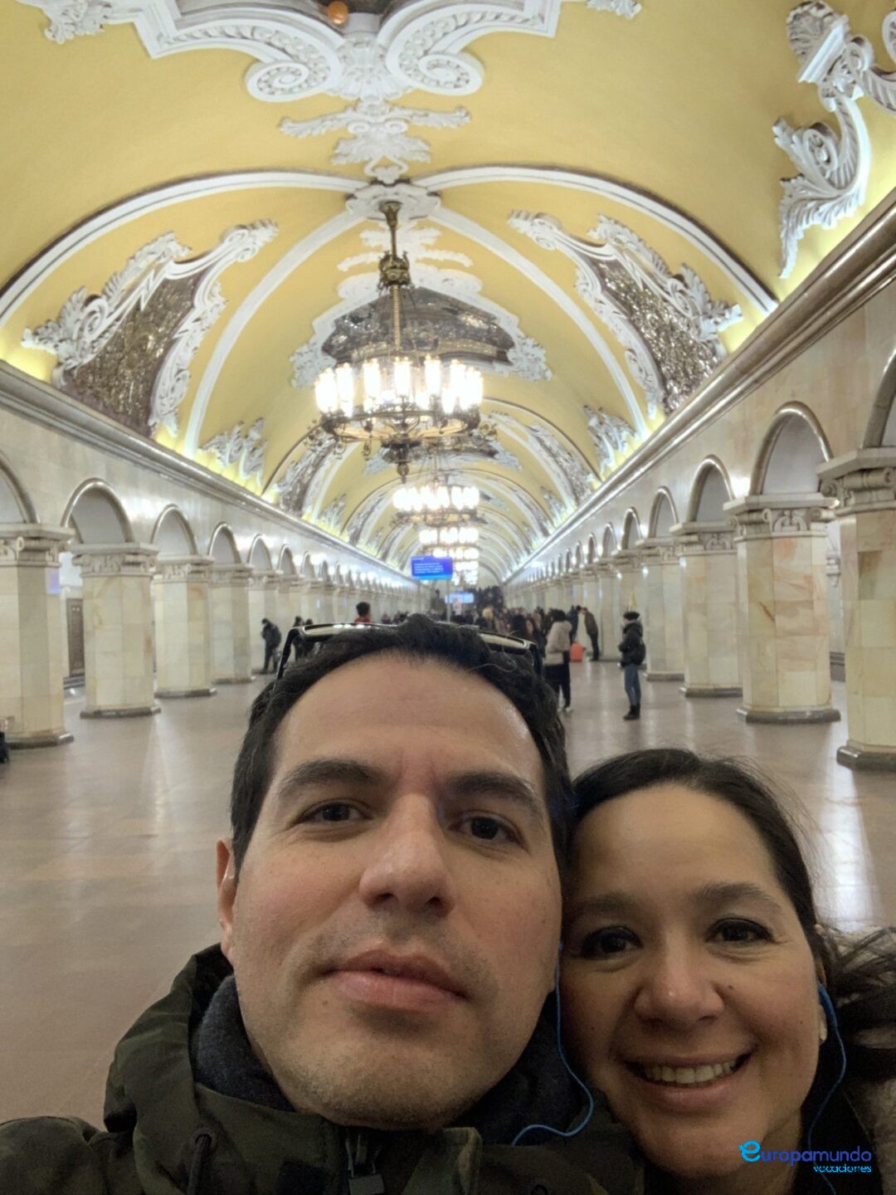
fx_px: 1104
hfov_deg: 44.2
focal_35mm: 32
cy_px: 598
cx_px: 448
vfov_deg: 56.8
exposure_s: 1/25
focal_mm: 2.87
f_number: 2.2
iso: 400
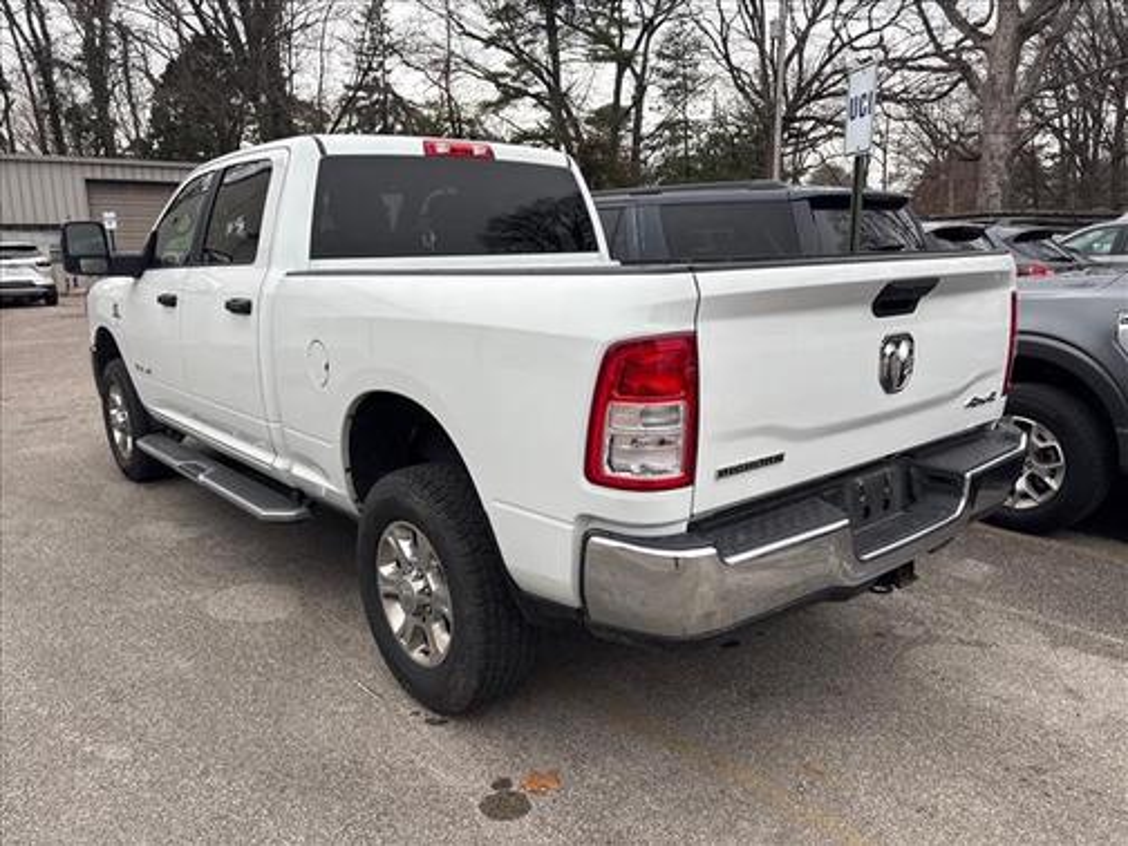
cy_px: 423
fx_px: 847
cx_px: 564
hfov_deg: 67.3
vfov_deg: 53.1
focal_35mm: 26
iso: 50
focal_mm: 5.96
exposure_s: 1/414
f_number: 1.6
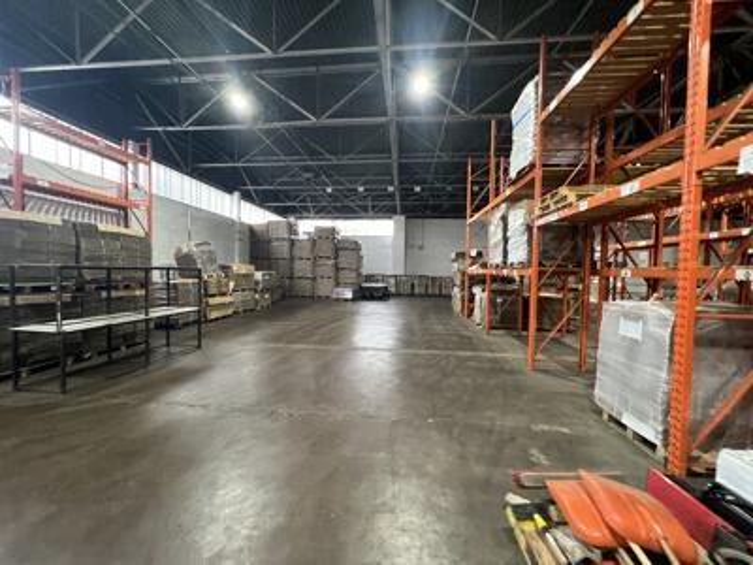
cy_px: 282
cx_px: 376
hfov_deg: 106.2
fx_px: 283
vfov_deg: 89.9
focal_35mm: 13
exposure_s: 1/50
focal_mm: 1.57
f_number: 1.8
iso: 320
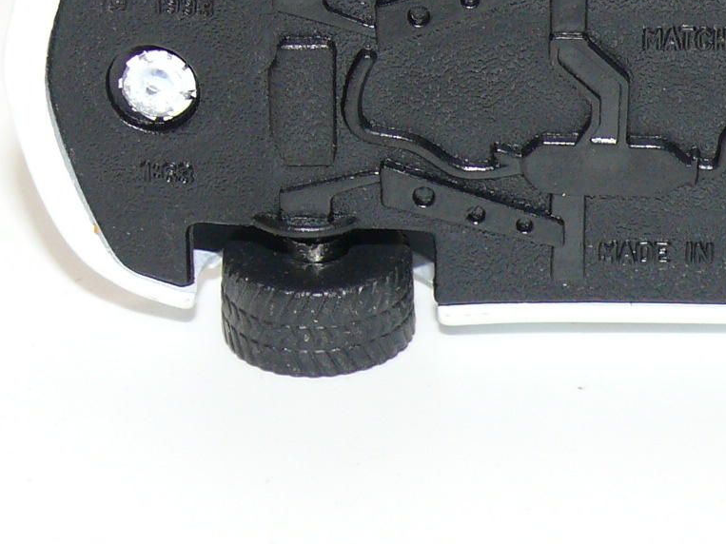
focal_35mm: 216
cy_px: 58
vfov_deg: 6.9
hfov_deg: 9.1
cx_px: 684
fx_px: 4529
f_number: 4
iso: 100
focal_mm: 13.6
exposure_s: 1/30
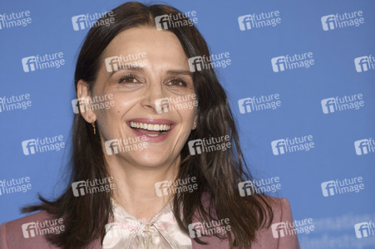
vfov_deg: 8.8
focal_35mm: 155
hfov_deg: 13.3
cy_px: 124
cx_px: 188
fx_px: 1613
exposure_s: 1/500
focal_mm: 155
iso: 800
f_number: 3.5
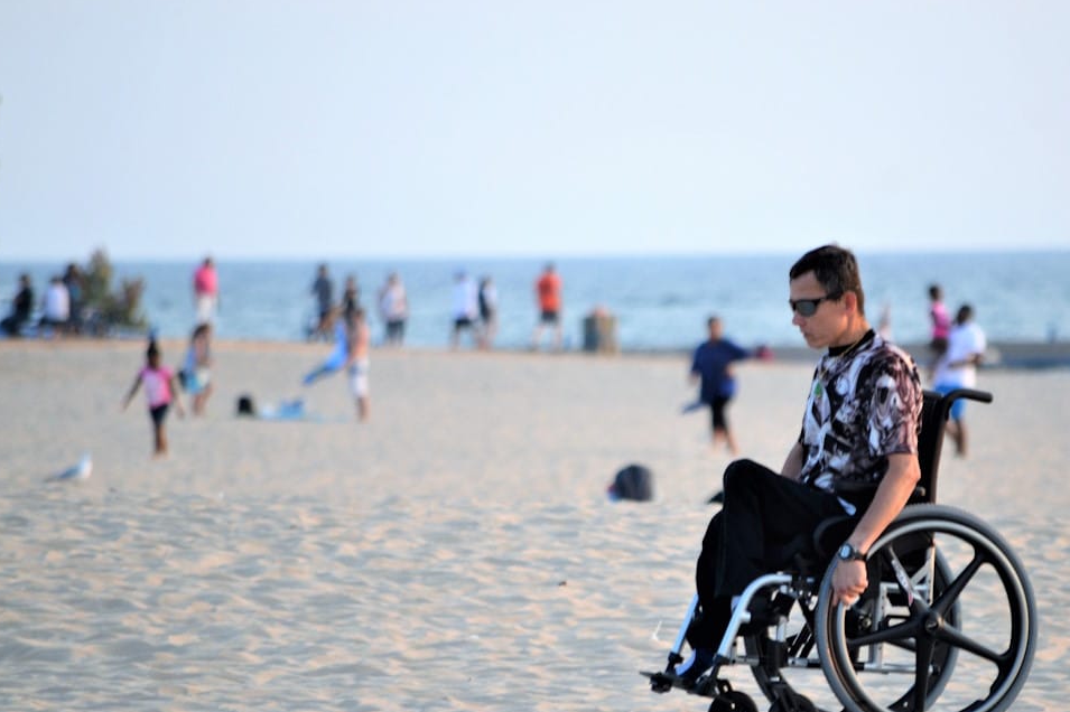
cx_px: 649
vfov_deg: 2.6
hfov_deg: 3.9
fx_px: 15687
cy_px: 424
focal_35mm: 528
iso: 560
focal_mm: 280
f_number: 5.6
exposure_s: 1/500
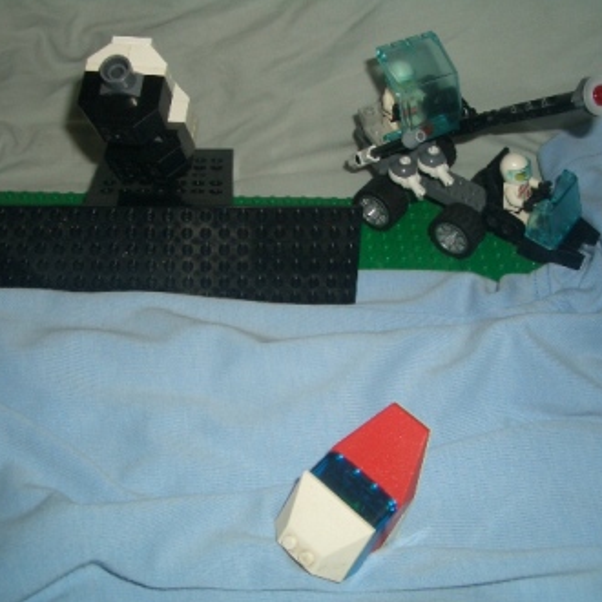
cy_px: 305
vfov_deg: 40.0
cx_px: 299
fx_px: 826
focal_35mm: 42
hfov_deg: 40.0
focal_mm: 5.8
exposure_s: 1/60
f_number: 4.3
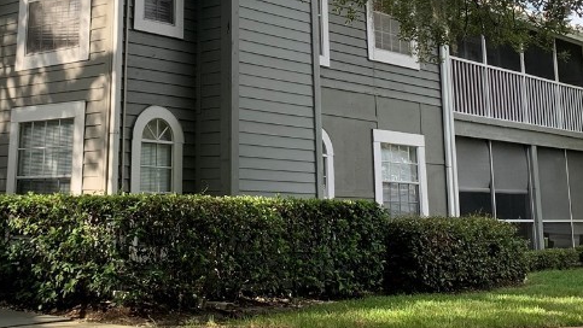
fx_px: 928
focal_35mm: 60
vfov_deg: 19.2
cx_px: 200
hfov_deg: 34.6
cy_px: -33
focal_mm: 4.25
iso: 25
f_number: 1.8
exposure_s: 1/580
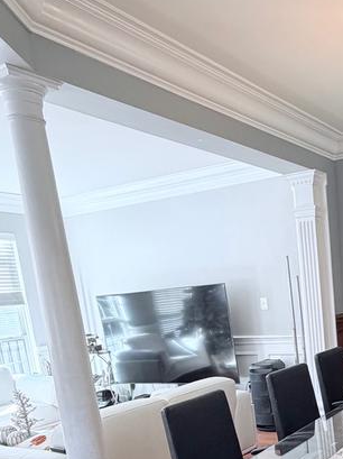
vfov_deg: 47.1
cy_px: 377
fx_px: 490
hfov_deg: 34.5
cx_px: 355
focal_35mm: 37
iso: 250
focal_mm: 2.22
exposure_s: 1/120
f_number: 2.2
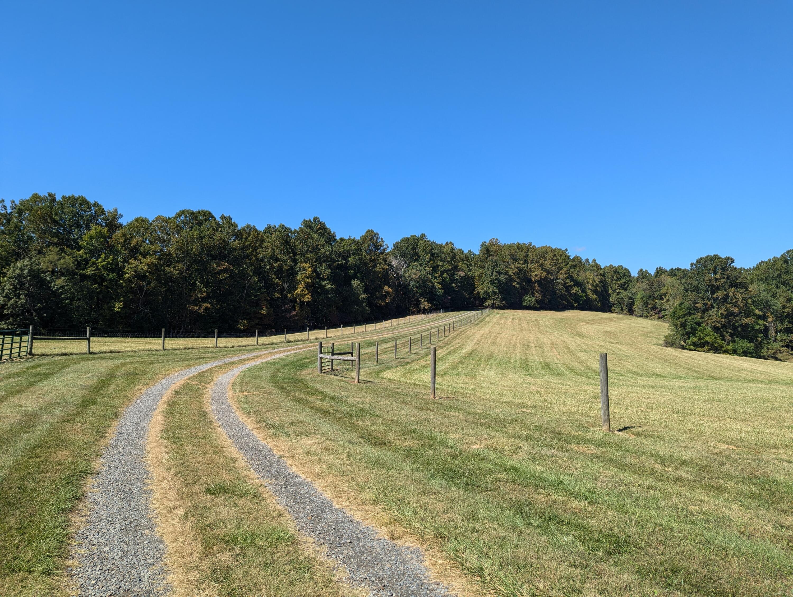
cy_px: 298
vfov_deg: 56.9
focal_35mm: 24
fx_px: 551
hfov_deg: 71.5
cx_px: 396
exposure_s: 1/1364
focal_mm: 6.81
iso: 45
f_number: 1.85
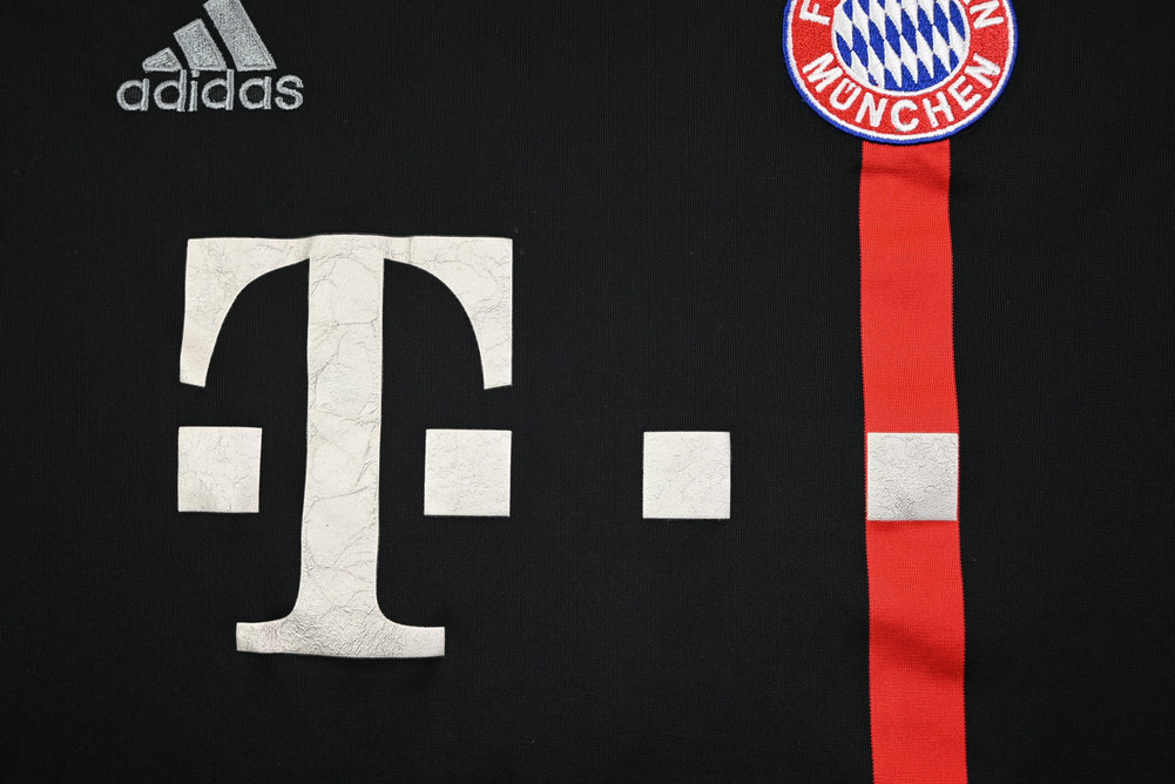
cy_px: 392
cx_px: 588
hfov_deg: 57.9
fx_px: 1061
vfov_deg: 40.6
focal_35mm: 32
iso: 200
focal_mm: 32.5
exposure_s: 1/100
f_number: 4.8
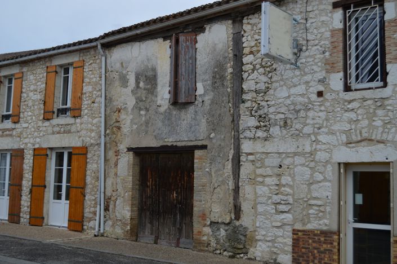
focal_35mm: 46
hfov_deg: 42.4
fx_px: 512
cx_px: 198
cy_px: 132
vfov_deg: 28.9
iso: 110
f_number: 5.6
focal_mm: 31
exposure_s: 1/125
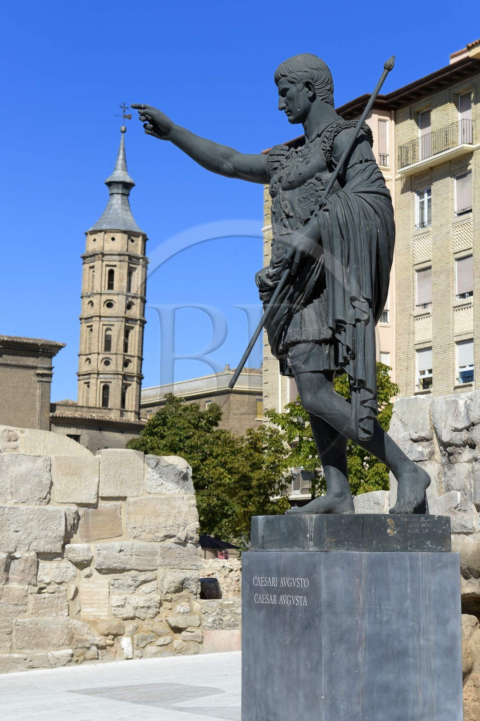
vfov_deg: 28.8
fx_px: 1400
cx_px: 240
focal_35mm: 70
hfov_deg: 19.4
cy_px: 360
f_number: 8
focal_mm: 70
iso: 100
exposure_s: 1/400
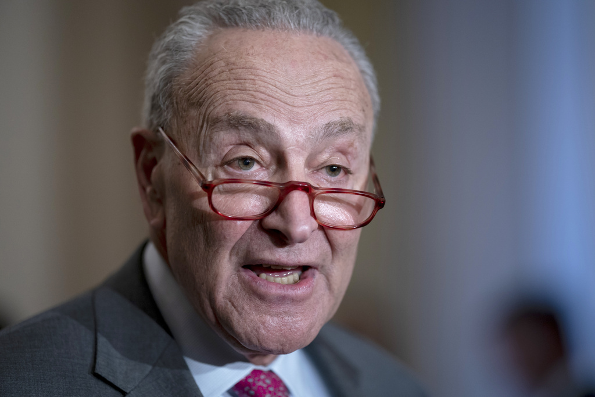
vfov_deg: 10.2
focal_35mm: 135
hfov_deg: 15.2
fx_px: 2231
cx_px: 298
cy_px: 198
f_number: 1.8
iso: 1600
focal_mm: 135
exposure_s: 1/400
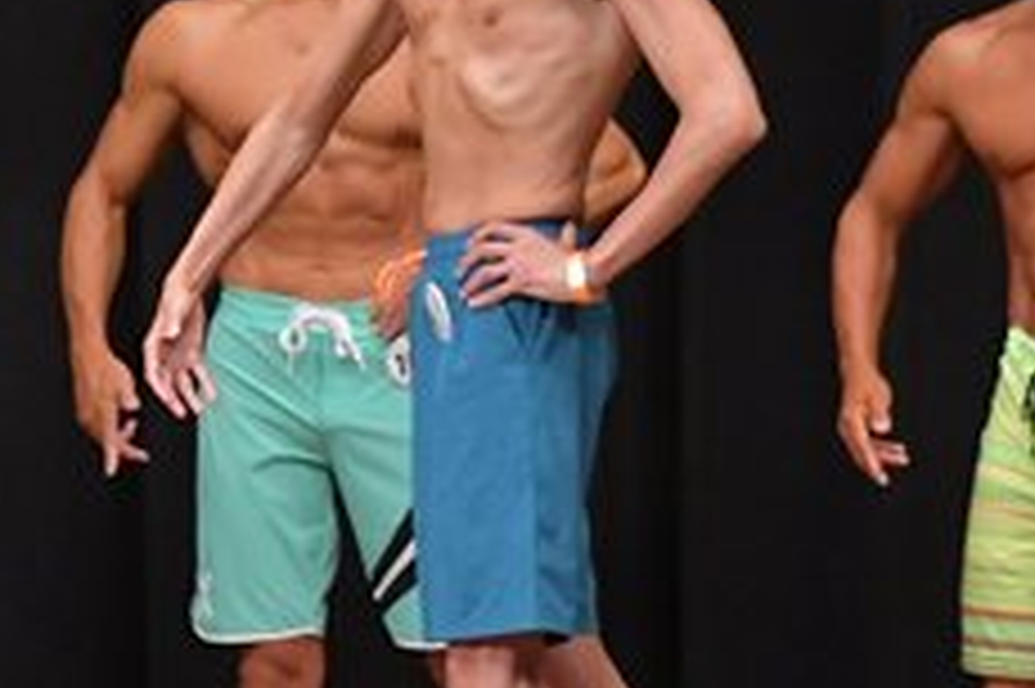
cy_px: 229
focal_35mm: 505
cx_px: -416
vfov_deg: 2.7
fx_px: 14508
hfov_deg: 4.1
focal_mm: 100
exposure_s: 1/400
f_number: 5.6
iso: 6400
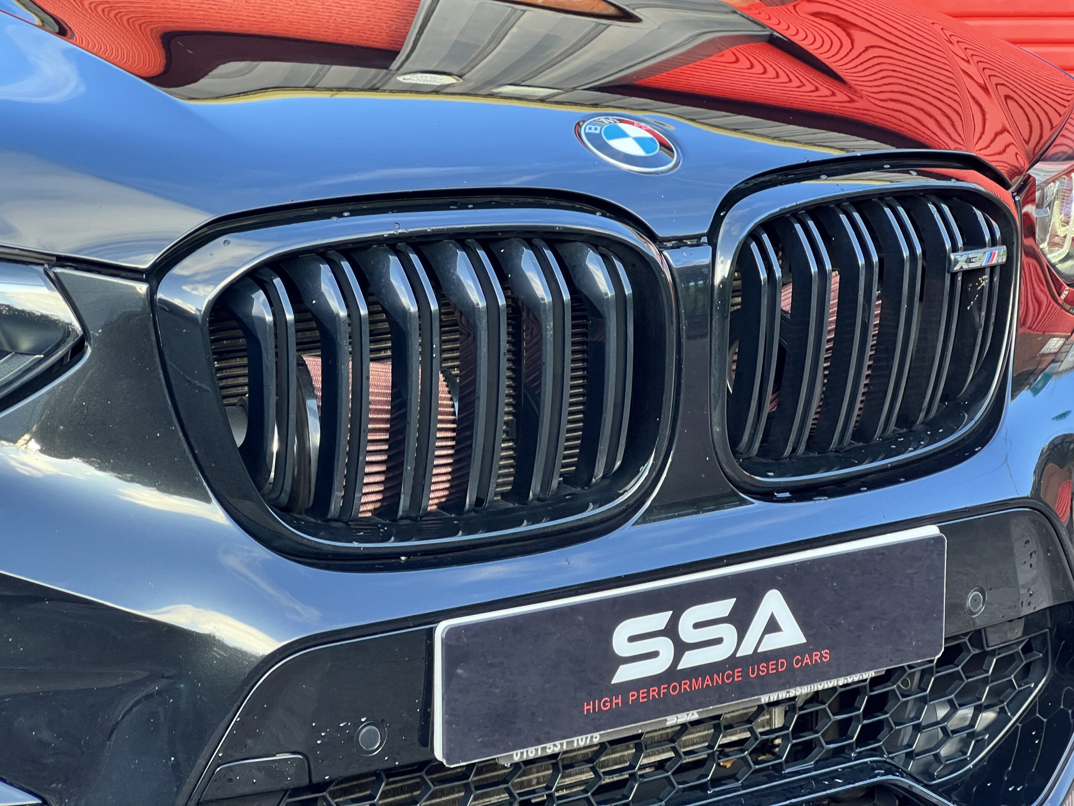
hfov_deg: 25.3
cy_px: 403
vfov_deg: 19.1
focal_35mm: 77
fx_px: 2389
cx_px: 537
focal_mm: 9
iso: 200
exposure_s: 1/100
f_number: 2.8
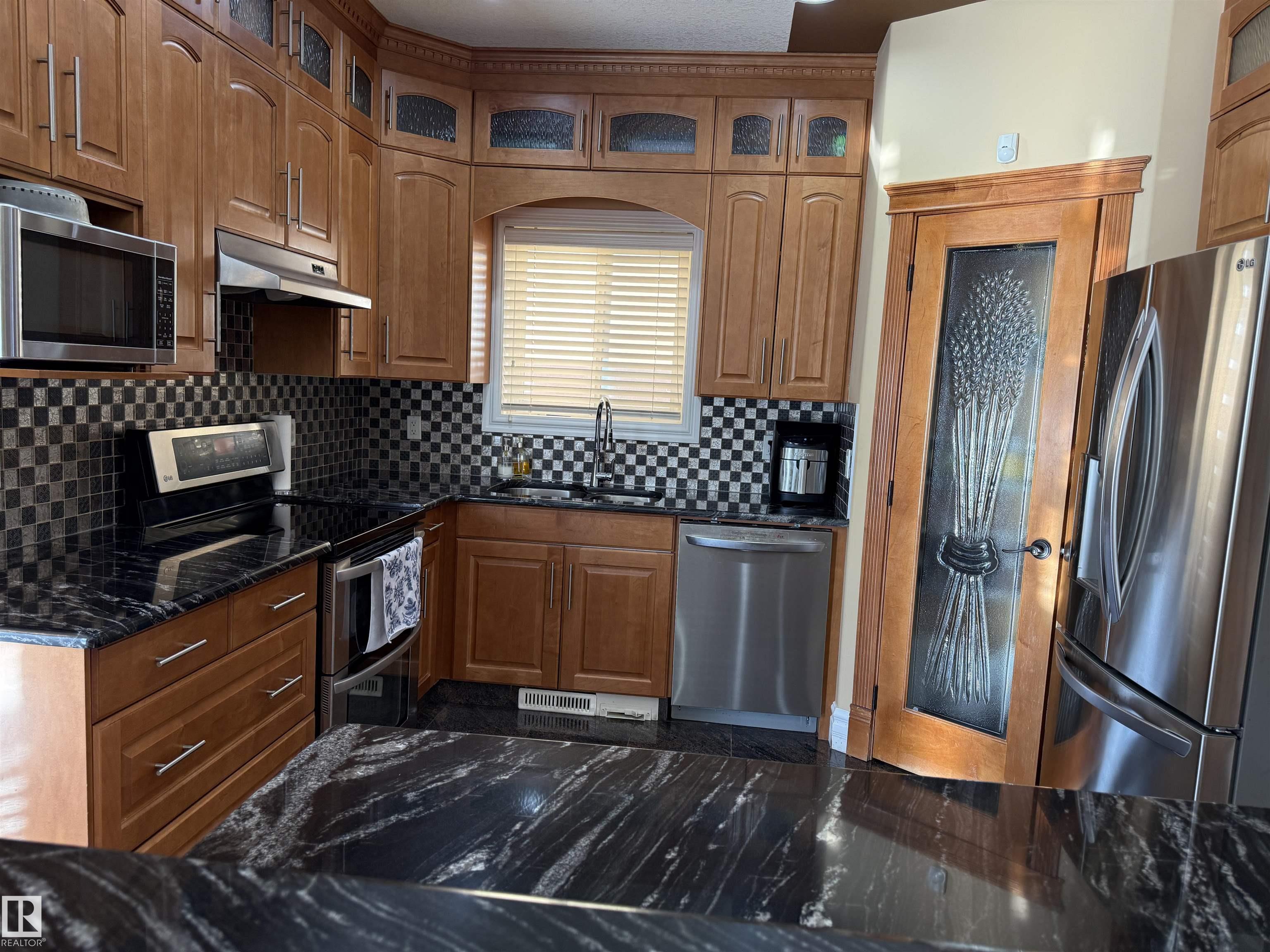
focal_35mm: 24
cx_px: 635
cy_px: 476
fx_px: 881
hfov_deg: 71.6
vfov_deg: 56.8
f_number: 1.78
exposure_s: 1/146
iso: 200
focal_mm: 6.76
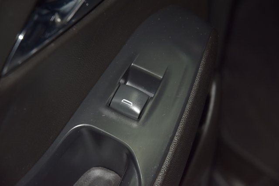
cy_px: 93
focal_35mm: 105
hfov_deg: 19.5
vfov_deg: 13.0
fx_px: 814
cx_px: 140
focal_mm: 70
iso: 800
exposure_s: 1/60
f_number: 4.5
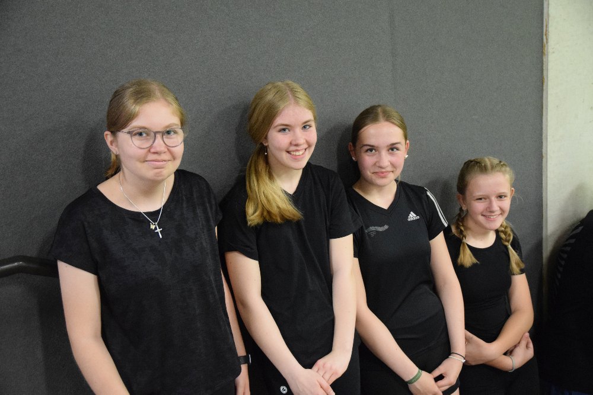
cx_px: 296
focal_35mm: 42
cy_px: 198
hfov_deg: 46.4
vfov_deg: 31.9
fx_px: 692
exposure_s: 1/100
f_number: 3.2
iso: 3200
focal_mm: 28
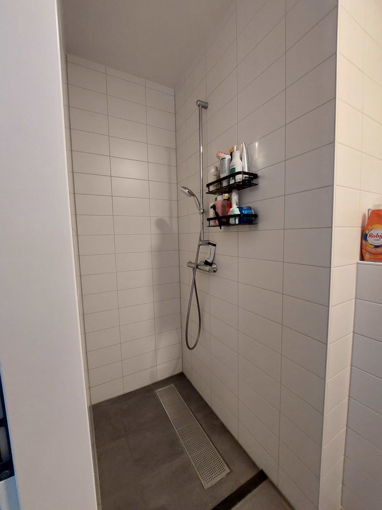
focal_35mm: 13
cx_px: 191
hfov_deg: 89.9
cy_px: 255
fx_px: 191
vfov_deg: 106.2
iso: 320
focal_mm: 1.74
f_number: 2.2
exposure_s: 1/50
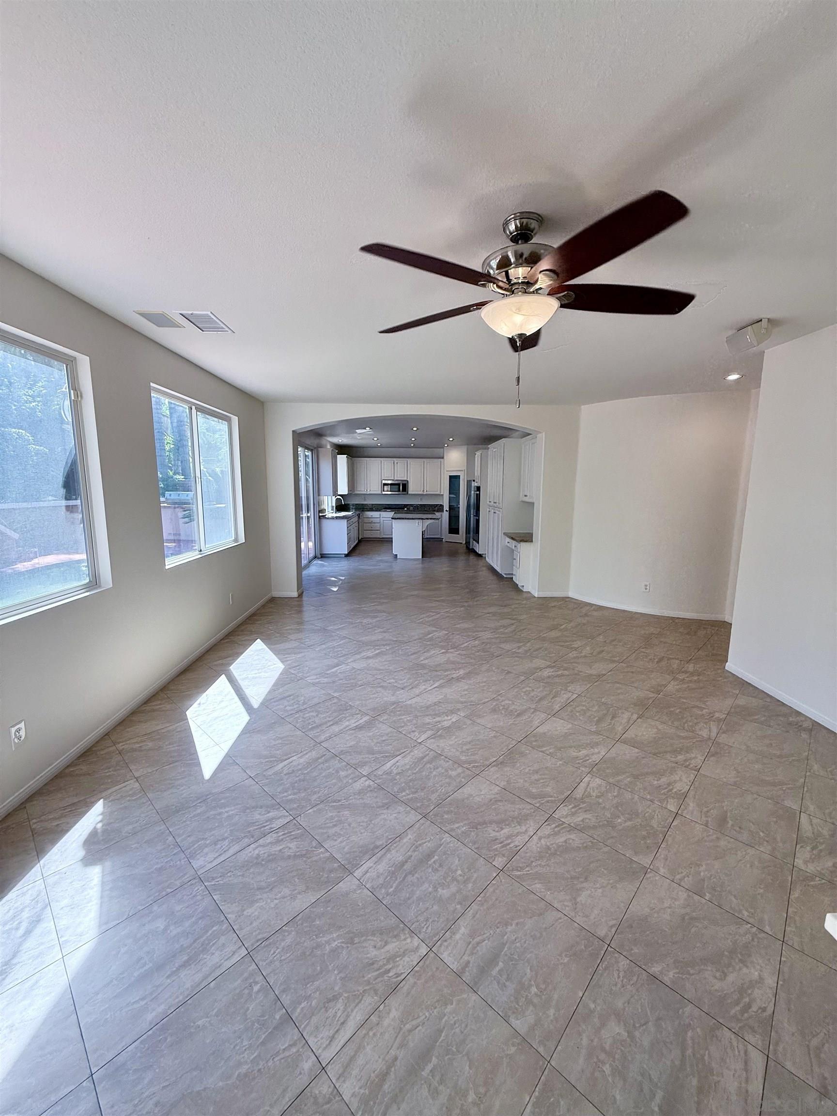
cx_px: 418
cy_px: 558
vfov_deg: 102.1
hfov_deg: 85.7
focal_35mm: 14
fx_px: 451
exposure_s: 1/198
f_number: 2.2
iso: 64
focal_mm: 2.22
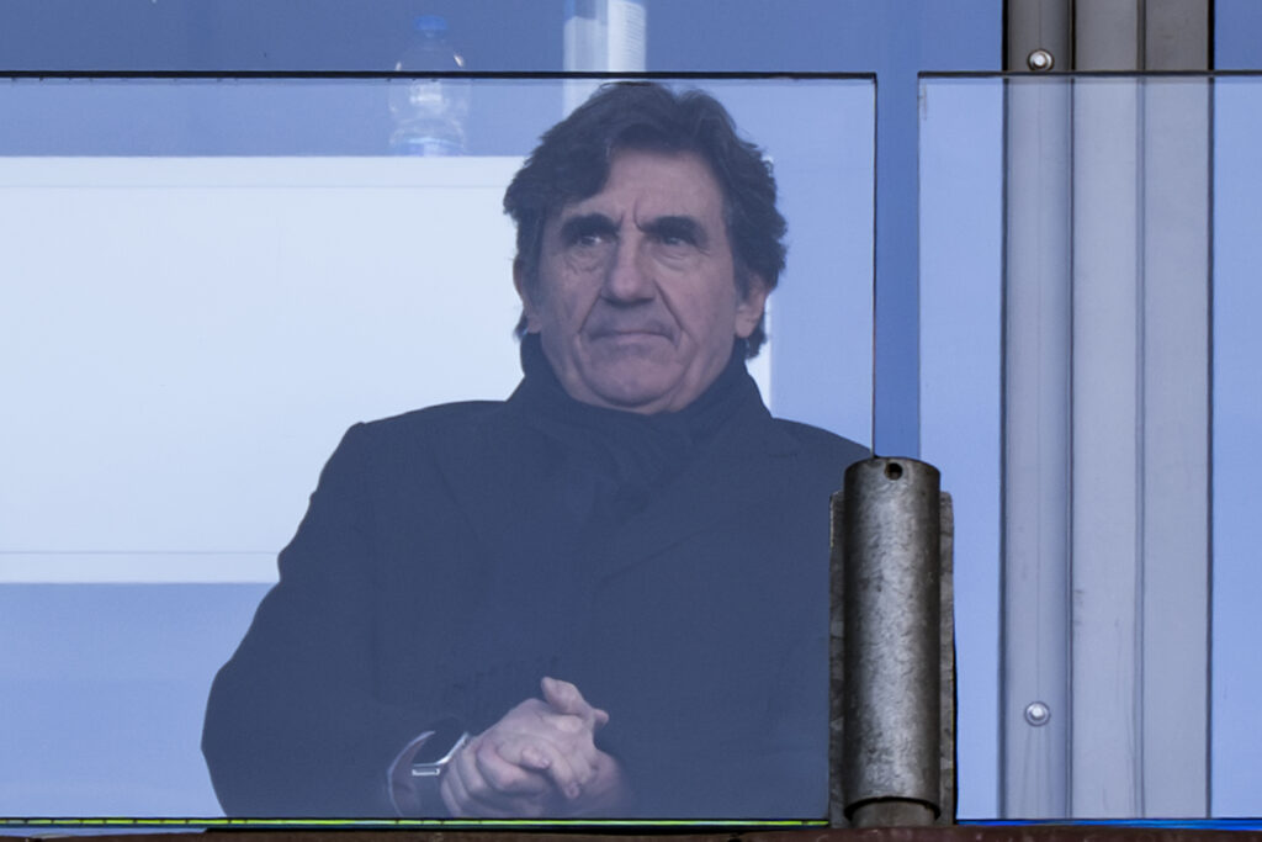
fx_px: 10517
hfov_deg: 6.9
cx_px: 631
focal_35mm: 300
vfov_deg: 4.6
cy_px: 421
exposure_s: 1/800
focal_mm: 200
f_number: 2.8
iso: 320
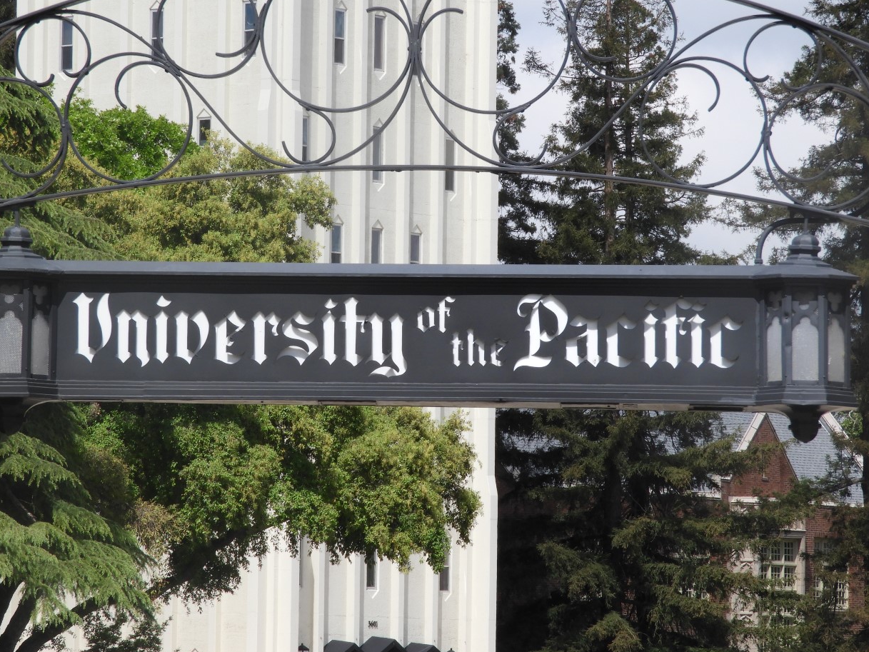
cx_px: 398
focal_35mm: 213
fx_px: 5348
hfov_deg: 9.3
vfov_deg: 7.0
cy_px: 277
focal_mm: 32.2
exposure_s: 1/500
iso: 100
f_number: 5.3
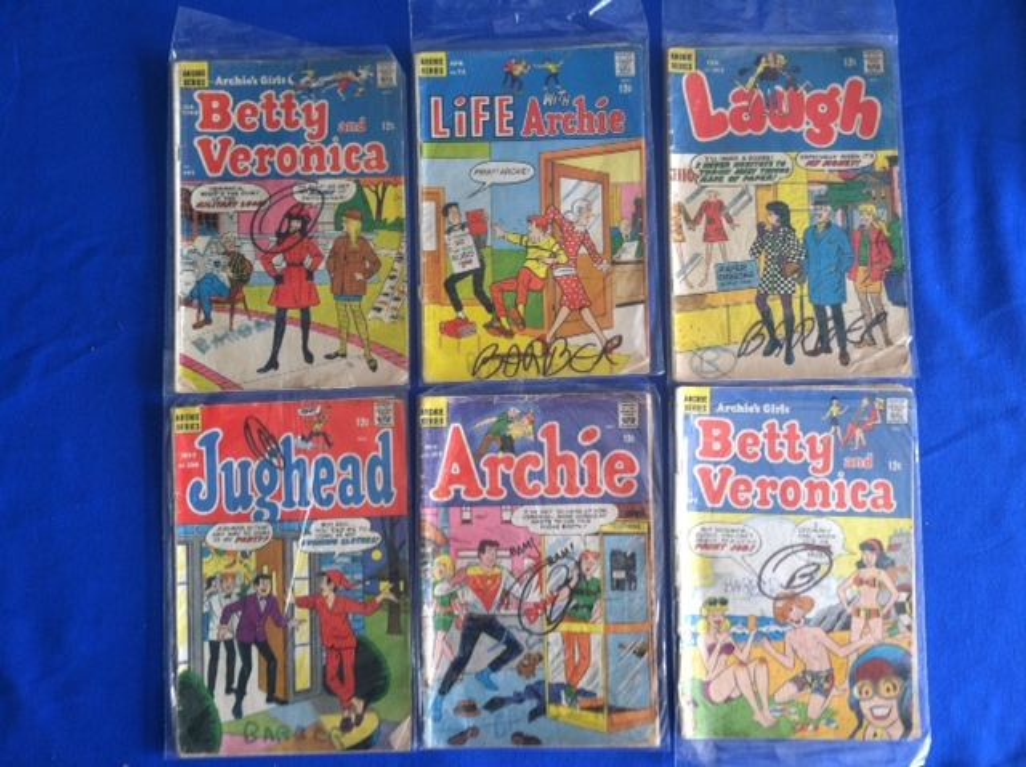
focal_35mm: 35
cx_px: 513
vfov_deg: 40.6
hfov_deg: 52.7
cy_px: 384
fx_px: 1036
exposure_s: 1/17
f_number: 2.8
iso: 80
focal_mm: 3.85
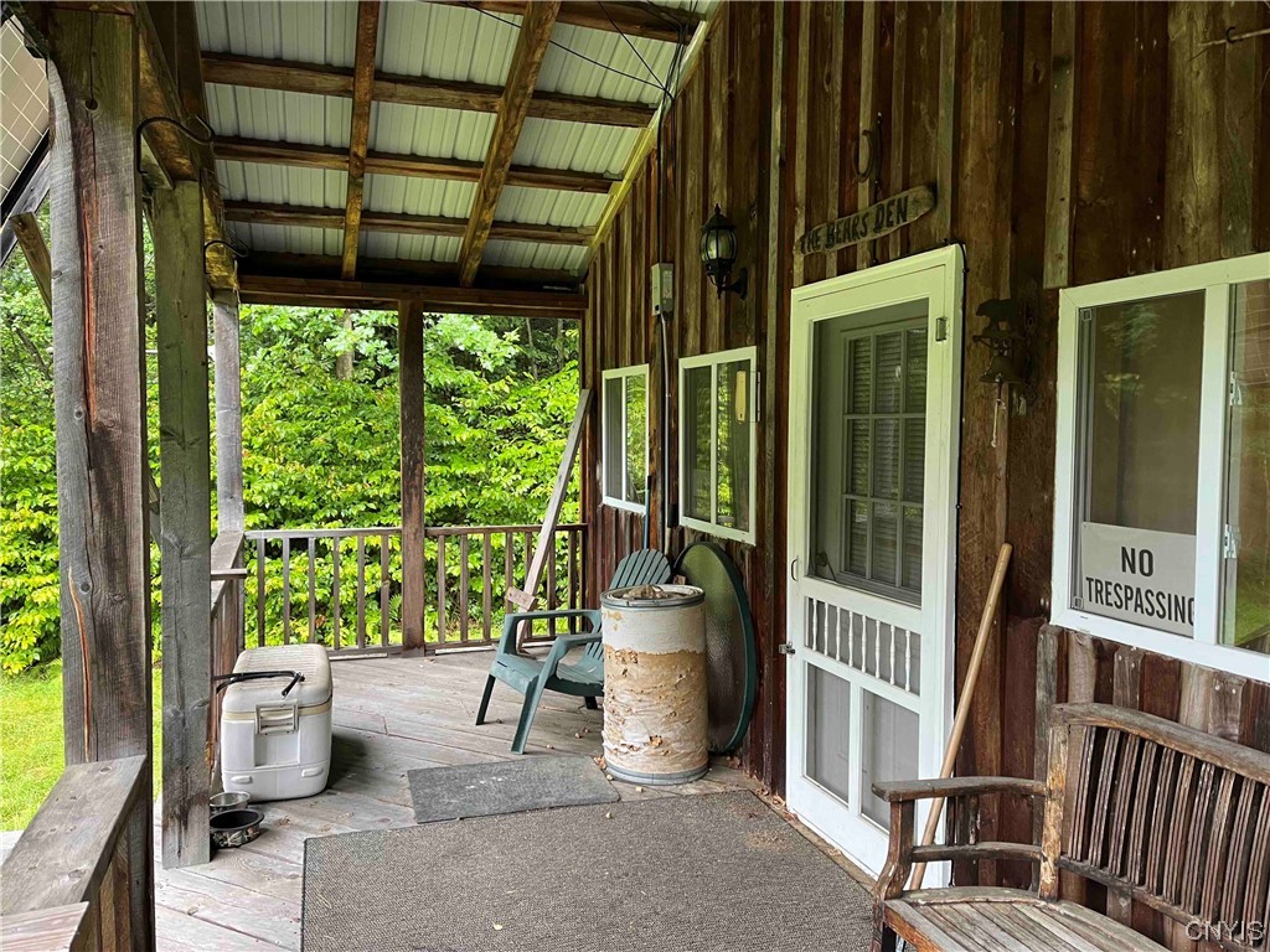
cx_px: 635
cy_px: 476
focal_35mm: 26
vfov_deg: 53.1
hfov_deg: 67.3
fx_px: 954
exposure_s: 1/60
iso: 125
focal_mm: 5.1
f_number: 1.6
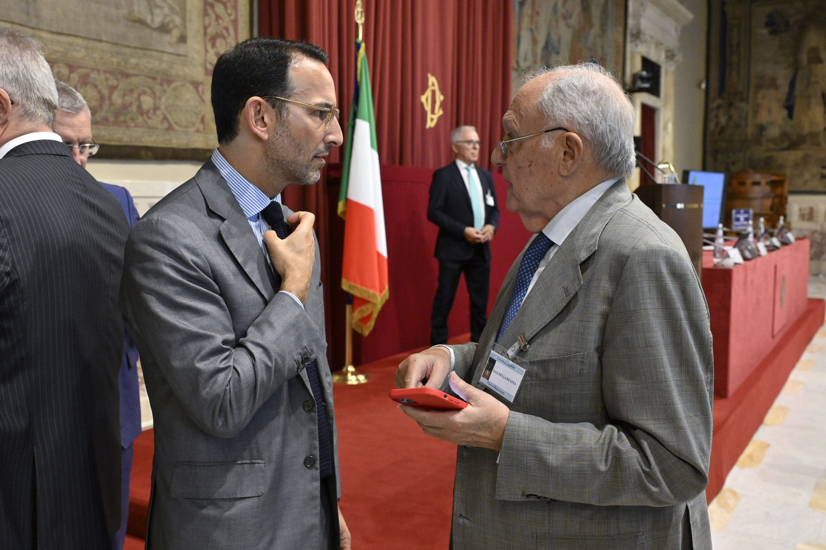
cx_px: 418
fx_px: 723
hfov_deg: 59.5
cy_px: 266
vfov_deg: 41.7
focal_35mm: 32
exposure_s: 1/160
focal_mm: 30.5
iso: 3200
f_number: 5
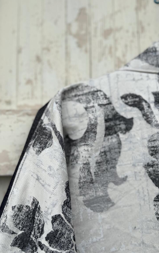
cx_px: 72
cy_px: 131
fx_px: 229
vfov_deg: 58.1
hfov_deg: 38.3
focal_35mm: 33
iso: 80
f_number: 1.78
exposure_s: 1/1091
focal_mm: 6.76
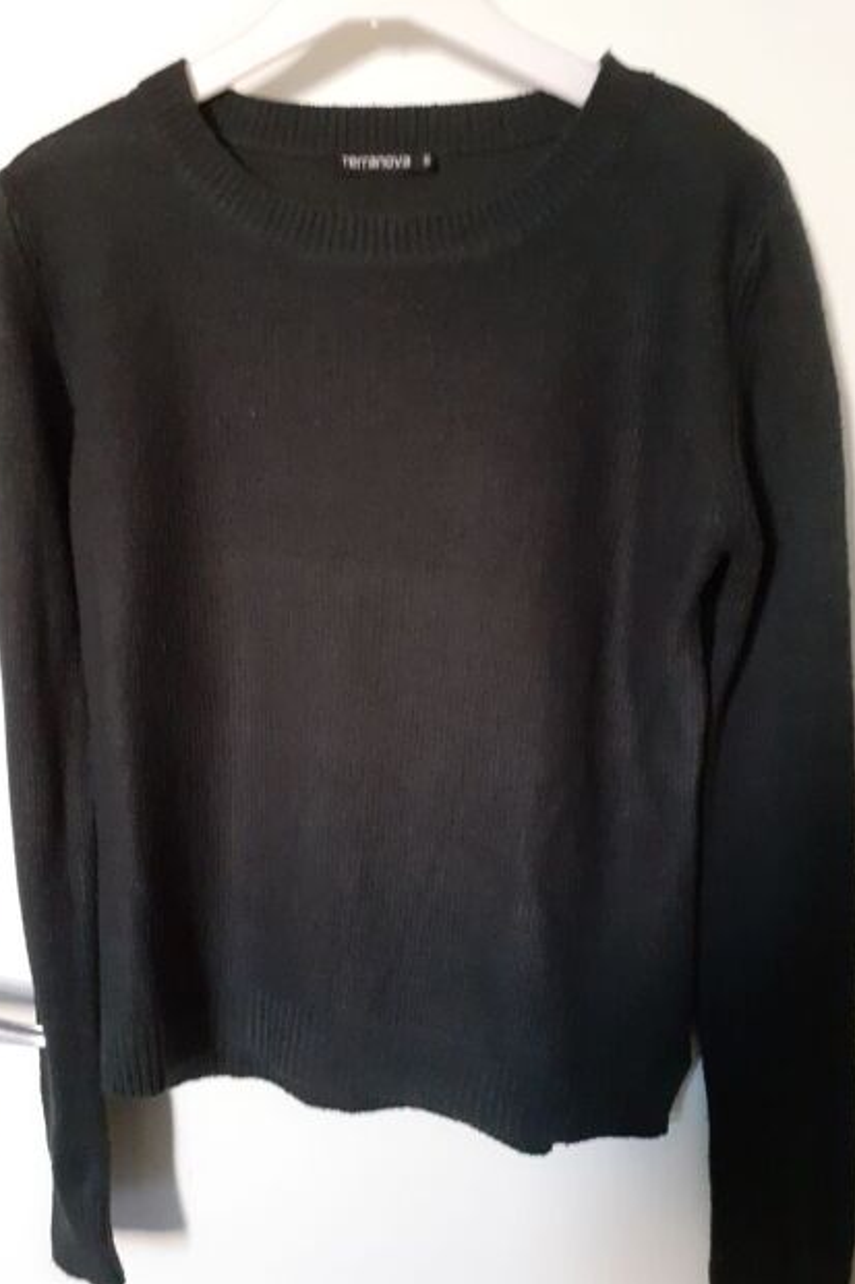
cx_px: 397
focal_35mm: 29
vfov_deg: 63.7
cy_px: 628
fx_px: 1034
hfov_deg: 44.9
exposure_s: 1/20
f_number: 1.9
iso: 640
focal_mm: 3.6
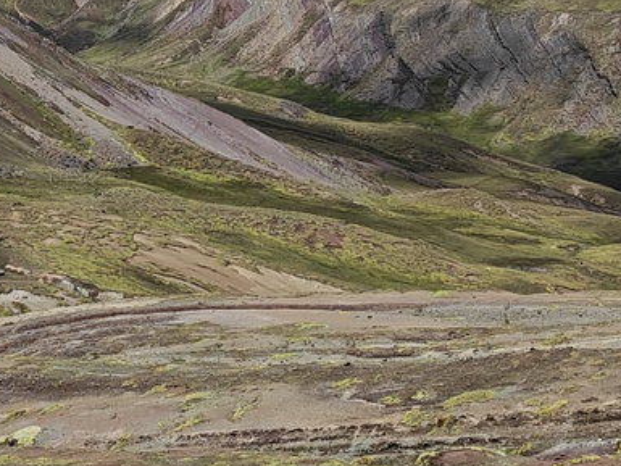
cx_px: -177
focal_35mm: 101
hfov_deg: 18.2
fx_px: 1812
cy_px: 47
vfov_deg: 14.5
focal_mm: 6.12
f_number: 1.9
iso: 50
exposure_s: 1/1400
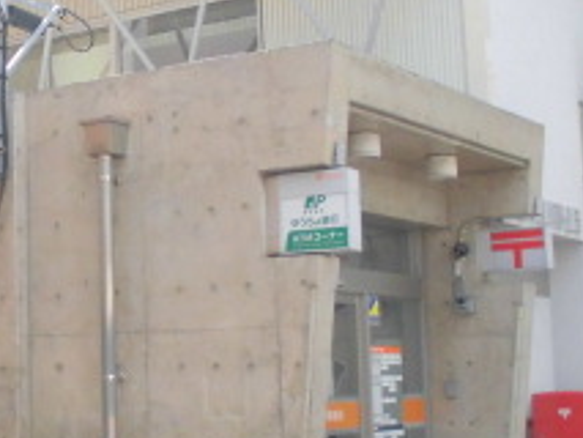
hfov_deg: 24.0
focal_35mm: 78
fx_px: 1314
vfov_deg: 18.9
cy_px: 214
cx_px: 5
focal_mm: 4.6
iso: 100
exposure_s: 1/200
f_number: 3.5
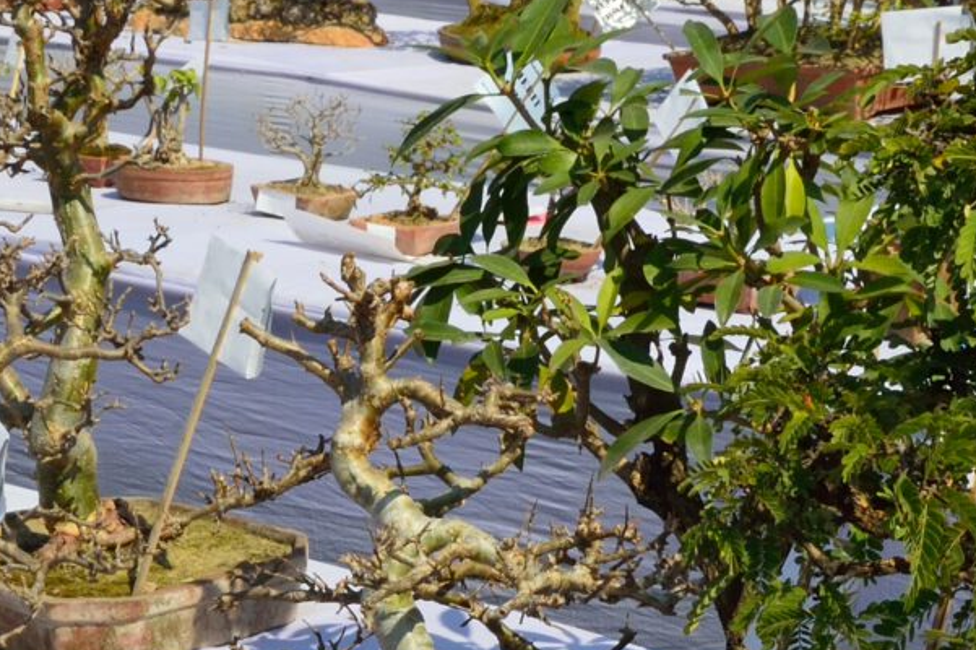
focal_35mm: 115
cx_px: 387
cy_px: 543
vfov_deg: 11.8
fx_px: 3116
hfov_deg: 17.8
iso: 400
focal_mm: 18
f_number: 11
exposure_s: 1/500
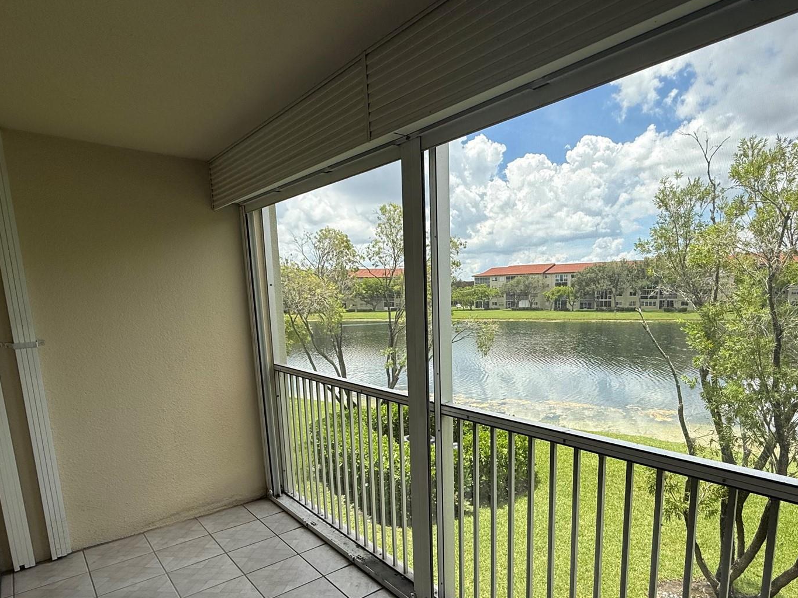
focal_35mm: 21
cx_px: 457
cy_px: 381
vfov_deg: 62.4
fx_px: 484
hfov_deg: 78.5
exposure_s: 1/1068
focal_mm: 2.22
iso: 50
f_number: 2.2
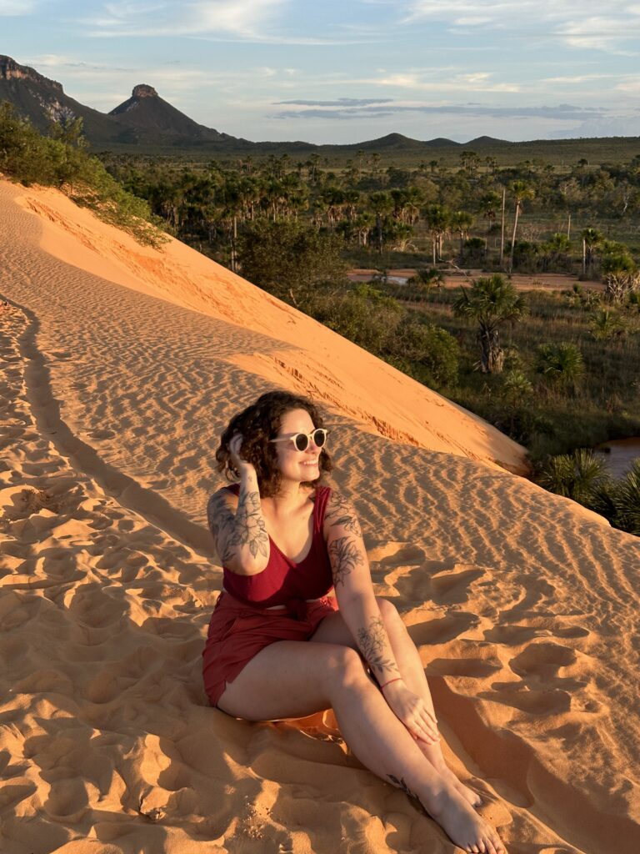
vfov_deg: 39.7
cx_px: 320
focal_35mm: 48
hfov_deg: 30.3
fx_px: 1183
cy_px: 427
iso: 64
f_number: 1.78
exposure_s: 1/681
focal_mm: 6.86
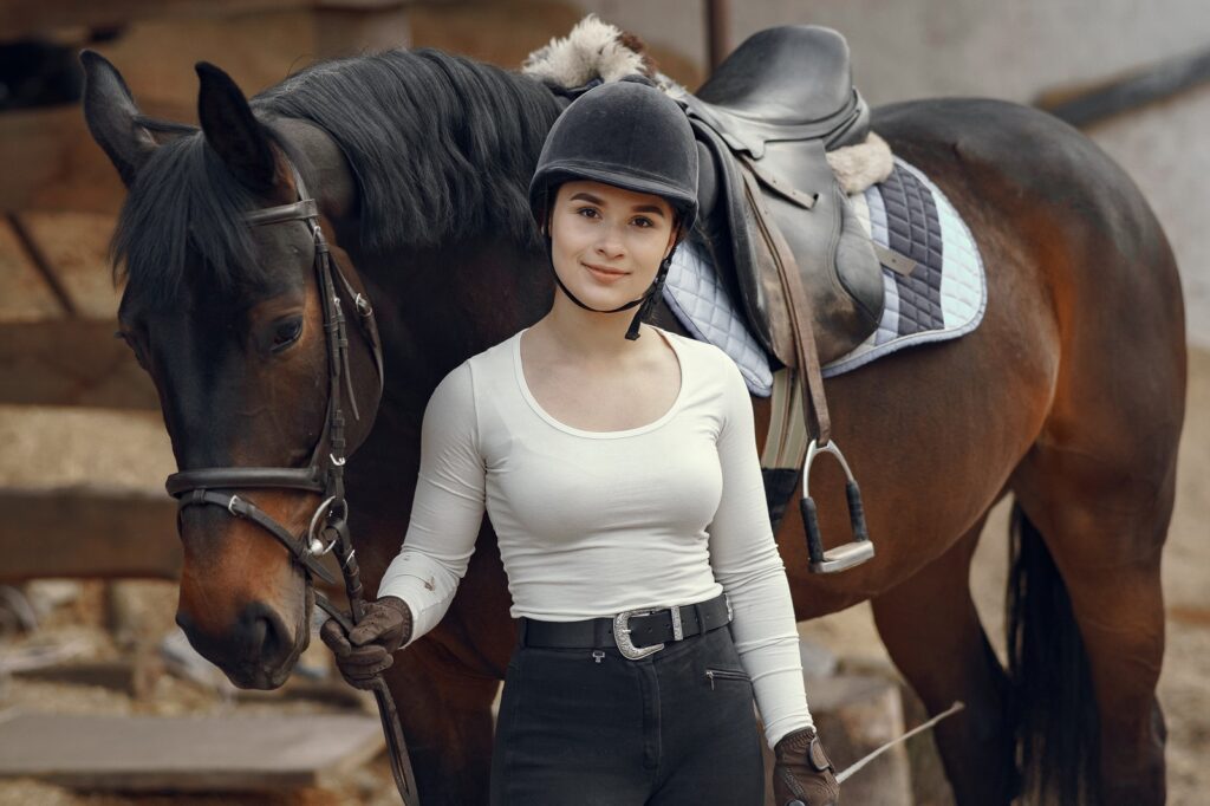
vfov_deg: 10.8
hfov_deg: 16.1
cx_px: 605
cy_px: 403
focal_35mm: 127
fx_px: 4267
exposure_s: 1/800
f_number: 2.2
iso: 640
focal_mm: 85
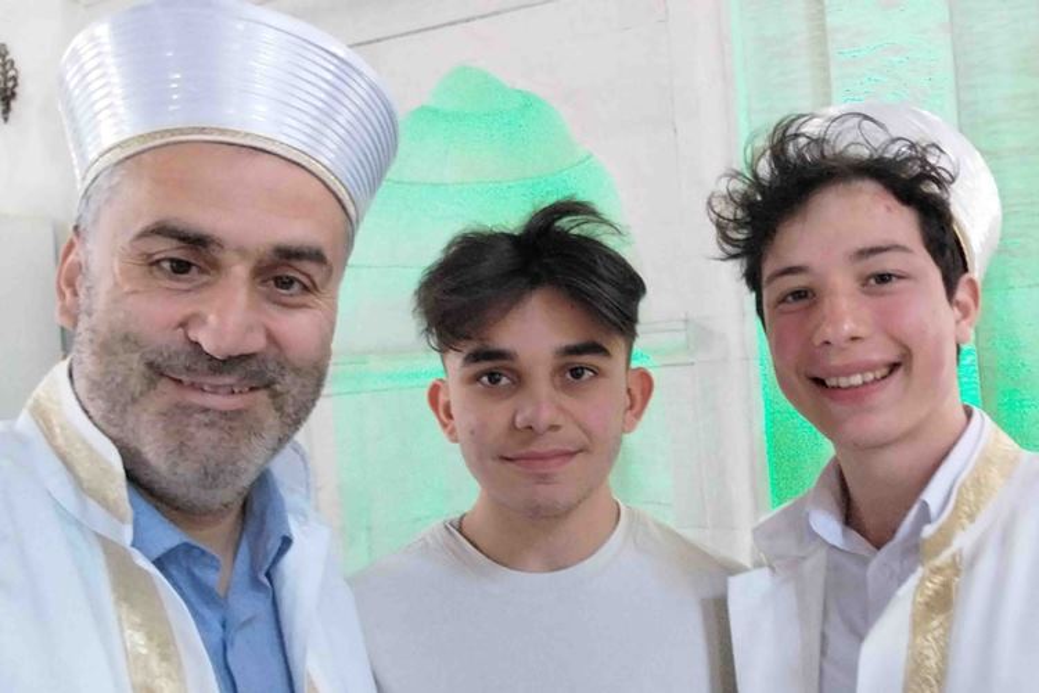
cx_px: 520
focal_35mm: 51
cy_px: 346
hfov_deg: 38.9
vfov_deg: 26.5
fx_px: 1472
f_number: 10
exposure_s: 1/400
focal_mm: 34
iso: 200
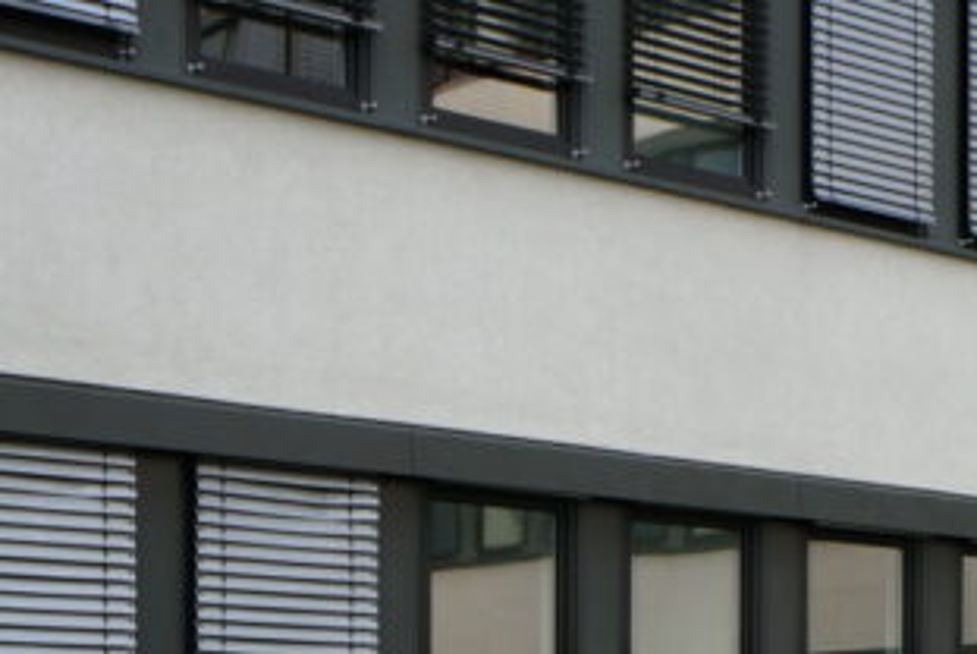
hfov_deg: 19.6
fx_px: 2815
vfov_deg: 12.7
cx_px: 704
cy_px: 924
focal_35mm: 104
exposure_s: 1/80
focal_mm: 21
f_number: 8
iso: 100
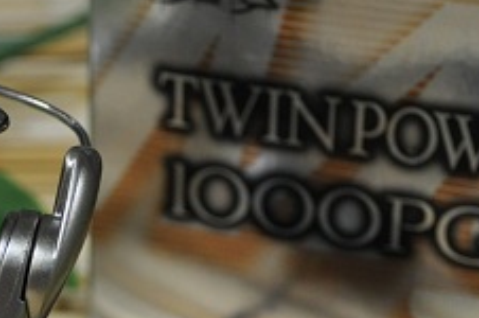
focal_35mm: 171
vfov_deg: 7.9
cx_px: -28
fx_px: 2272
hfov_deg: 11.9
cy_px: 379
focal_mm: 40
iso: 800
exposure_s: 1/60
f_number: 5.6
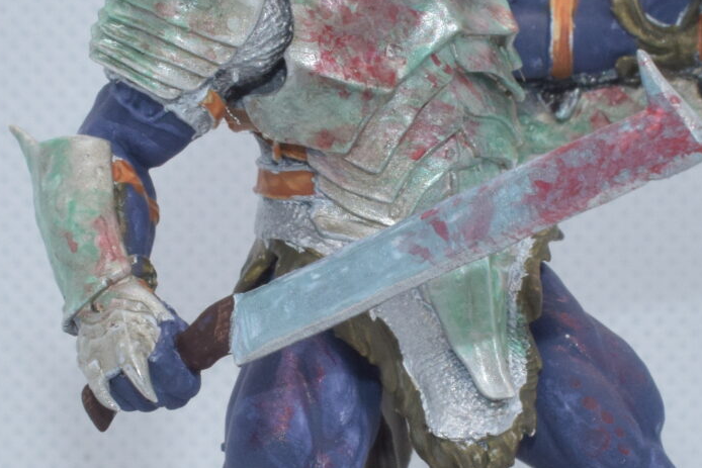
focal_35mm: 188
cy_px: 324
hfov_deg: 10.9
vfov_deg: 7.3
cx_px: 375
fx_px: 3667
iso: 800
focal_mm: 34
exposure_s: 1/125
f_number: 16
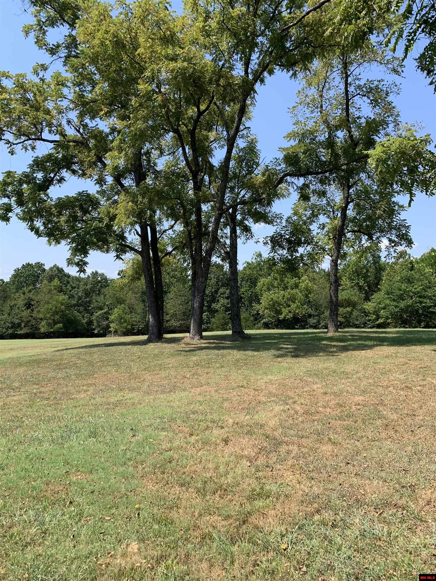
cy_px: 290
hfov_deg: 53.1
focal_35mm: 26
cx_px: 218
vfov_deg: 67.3
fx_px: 437
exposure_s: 1/1282
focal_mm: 4.25
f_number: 1.8
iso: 25
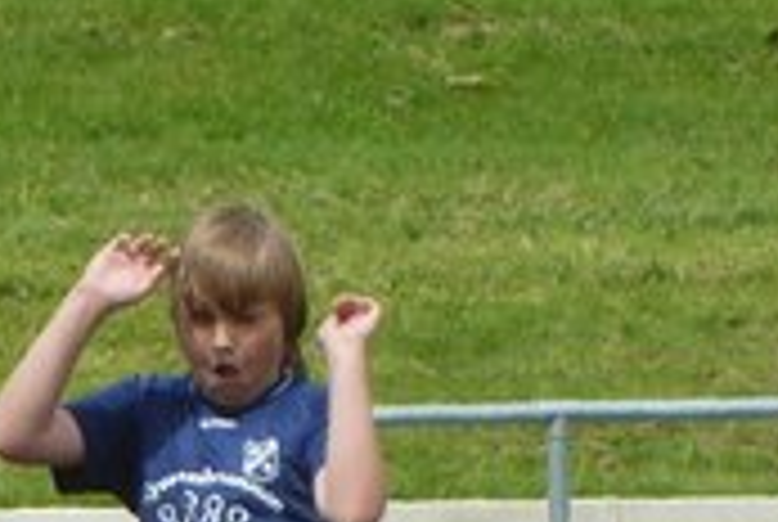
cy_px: 439
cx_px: 184
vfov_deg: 1.1
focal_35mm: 1259
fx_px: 27255
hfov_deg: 1.6
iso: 80
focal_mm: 49.2
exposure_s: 1/400
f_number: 4.9
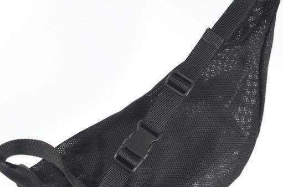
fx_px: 737
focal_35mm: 94
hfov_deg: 21.7
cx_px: 159
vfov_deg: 14.4
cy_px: 146
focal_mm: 40
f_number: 4.5
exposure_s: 1/80
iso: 800
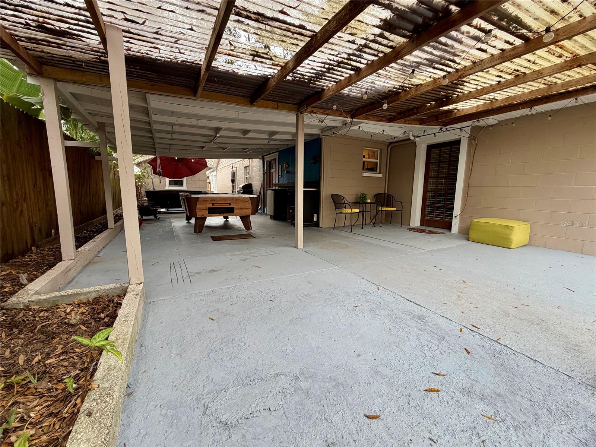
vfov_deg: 85.7
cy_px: 224
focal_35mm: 14
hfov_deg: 102.1
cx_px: 298
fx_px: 241
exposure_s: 1/121
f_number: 2.2
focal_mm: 2.22
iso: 80
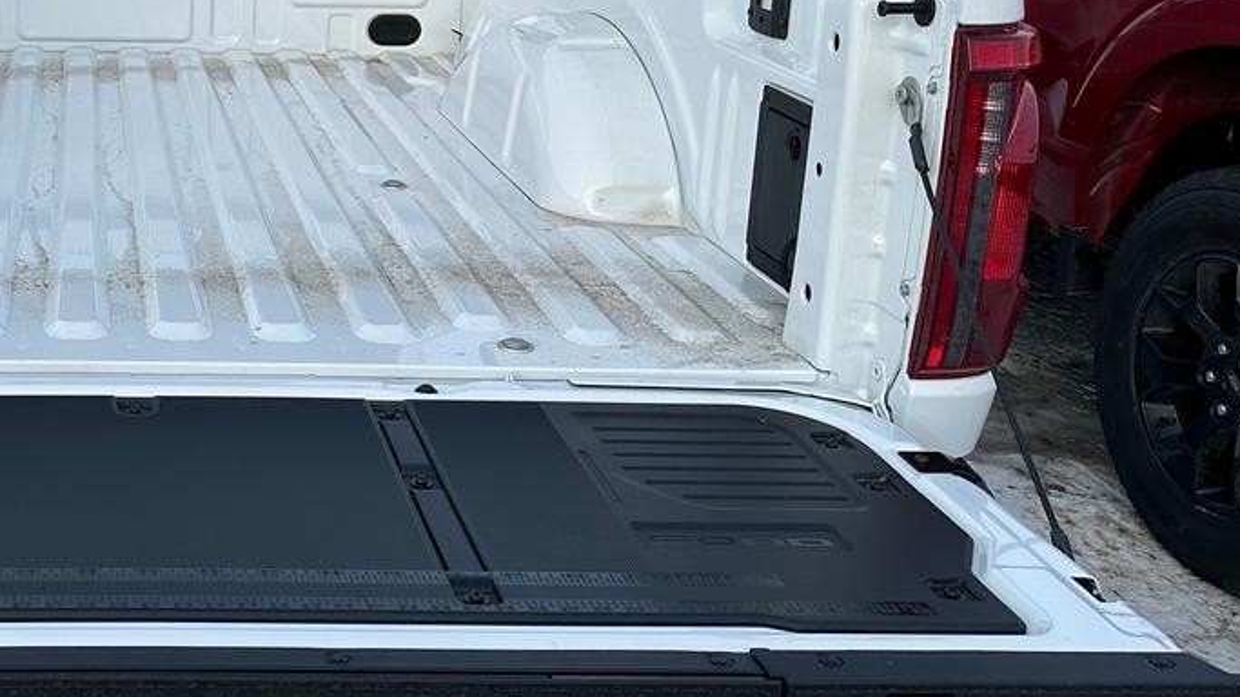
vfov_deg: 24.0
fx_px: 1611
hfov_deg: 39.0
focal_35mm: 49
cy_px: 136
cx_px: 116
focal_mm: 6.86
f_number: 1.78
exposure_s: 1/2353
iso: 80
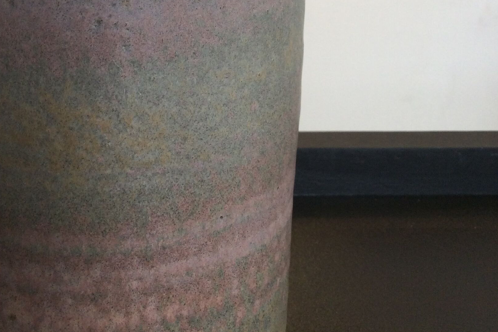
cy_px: 105
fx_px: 733
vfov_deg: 25.4
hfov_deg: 37.4
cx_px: 210
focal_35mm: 53
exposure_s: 1/33
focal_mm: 3.3
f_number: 2.4
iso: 40
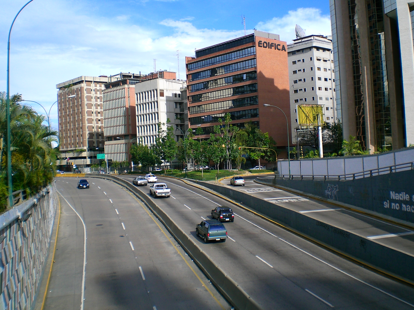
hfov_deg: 49.0
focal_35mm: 38
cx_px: 207
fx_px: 454
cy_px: 155
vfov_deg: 37.7
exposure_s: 1/320
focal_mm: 6.3
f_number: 4.4
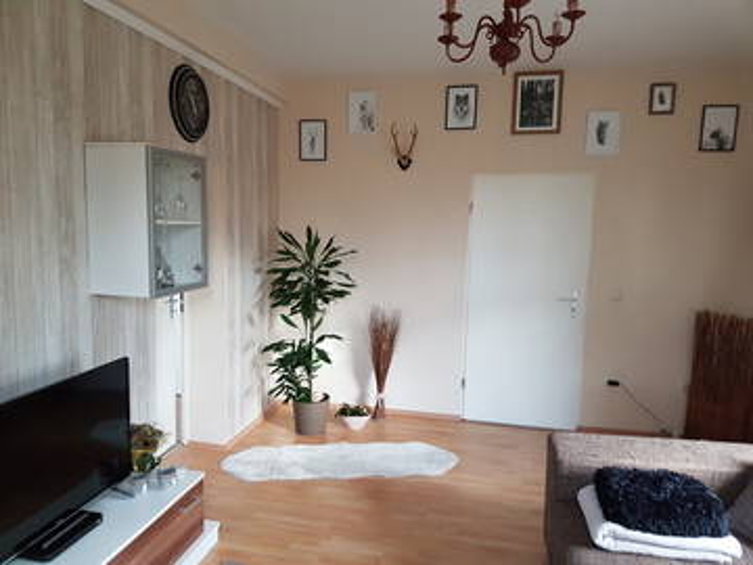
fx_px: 566
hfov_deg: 67.3
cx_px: 376
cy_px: 282
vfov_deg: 53.1
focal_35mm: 26
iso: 160
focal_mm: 4.2
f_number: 1.7
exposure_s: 1/40
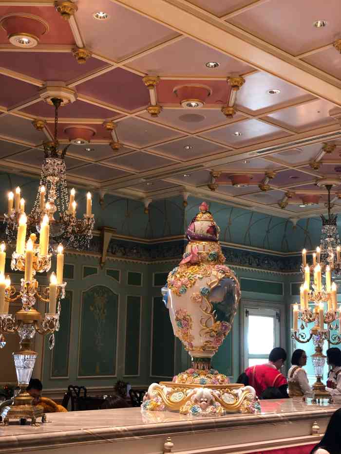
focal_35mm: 52
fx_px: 683
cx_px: 170
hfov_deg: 28.0
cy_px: 227
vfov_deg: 36.8
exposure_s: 1/25
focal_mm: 6
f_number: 2.4
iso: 125
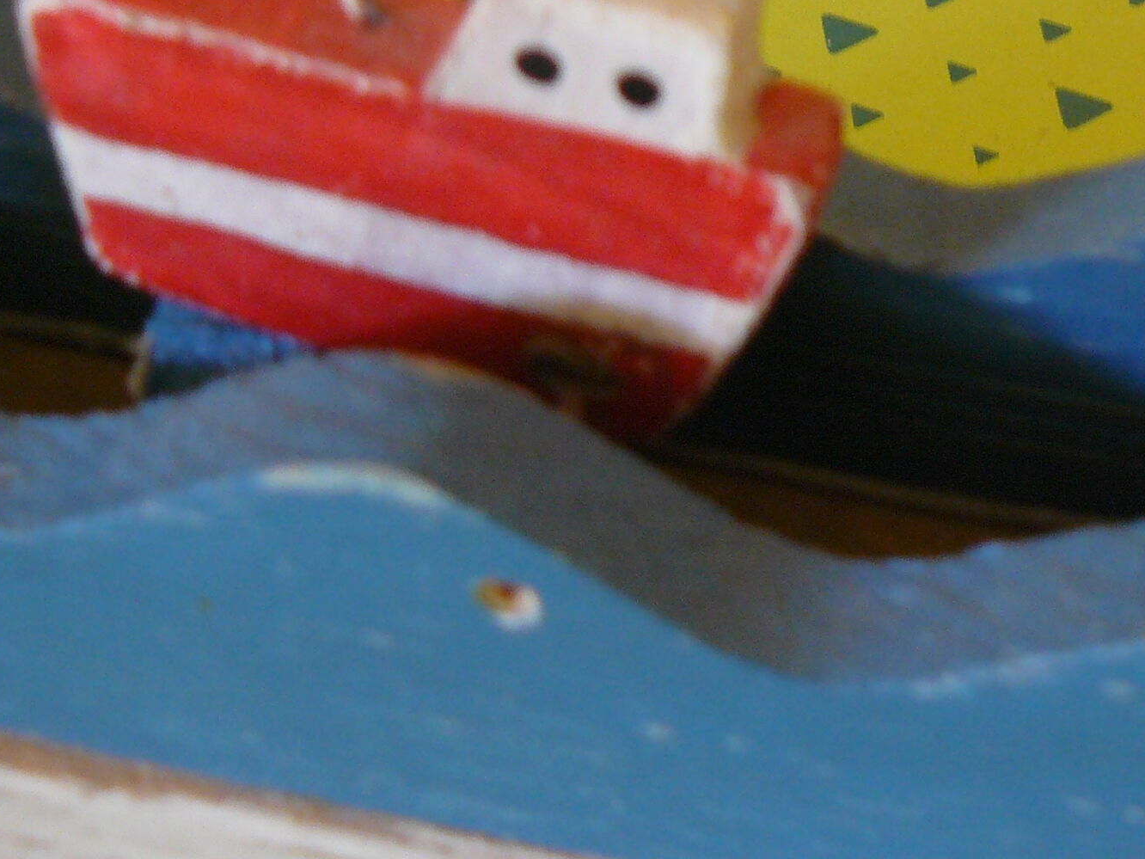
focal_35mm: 83
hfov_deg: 22.9
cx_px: 1062
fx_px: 2745
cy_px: 40
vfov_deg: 17.4
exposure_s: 1/13
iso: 200
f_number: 2.8
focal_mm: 6
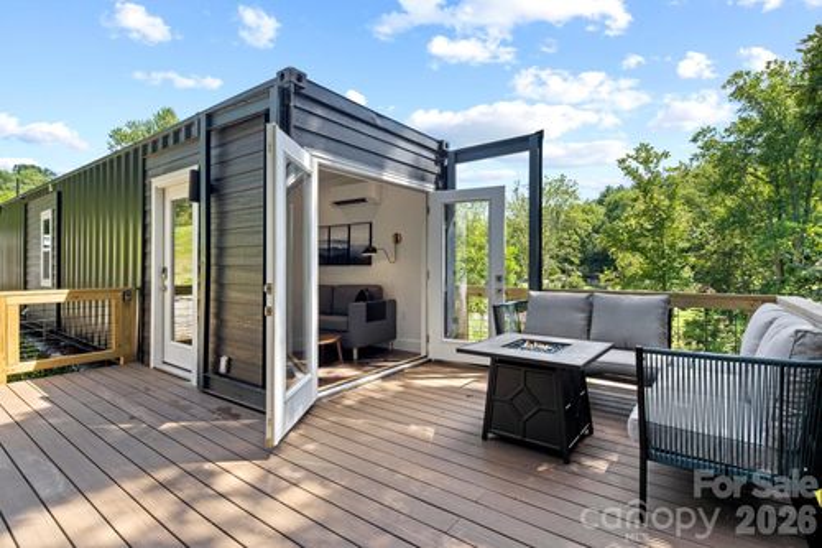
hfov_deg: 93.3
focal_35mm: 17
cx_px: 411
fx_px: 388
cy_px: 274
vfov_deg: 70.4
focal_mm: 17
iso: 400
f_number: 16
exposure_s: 1/50
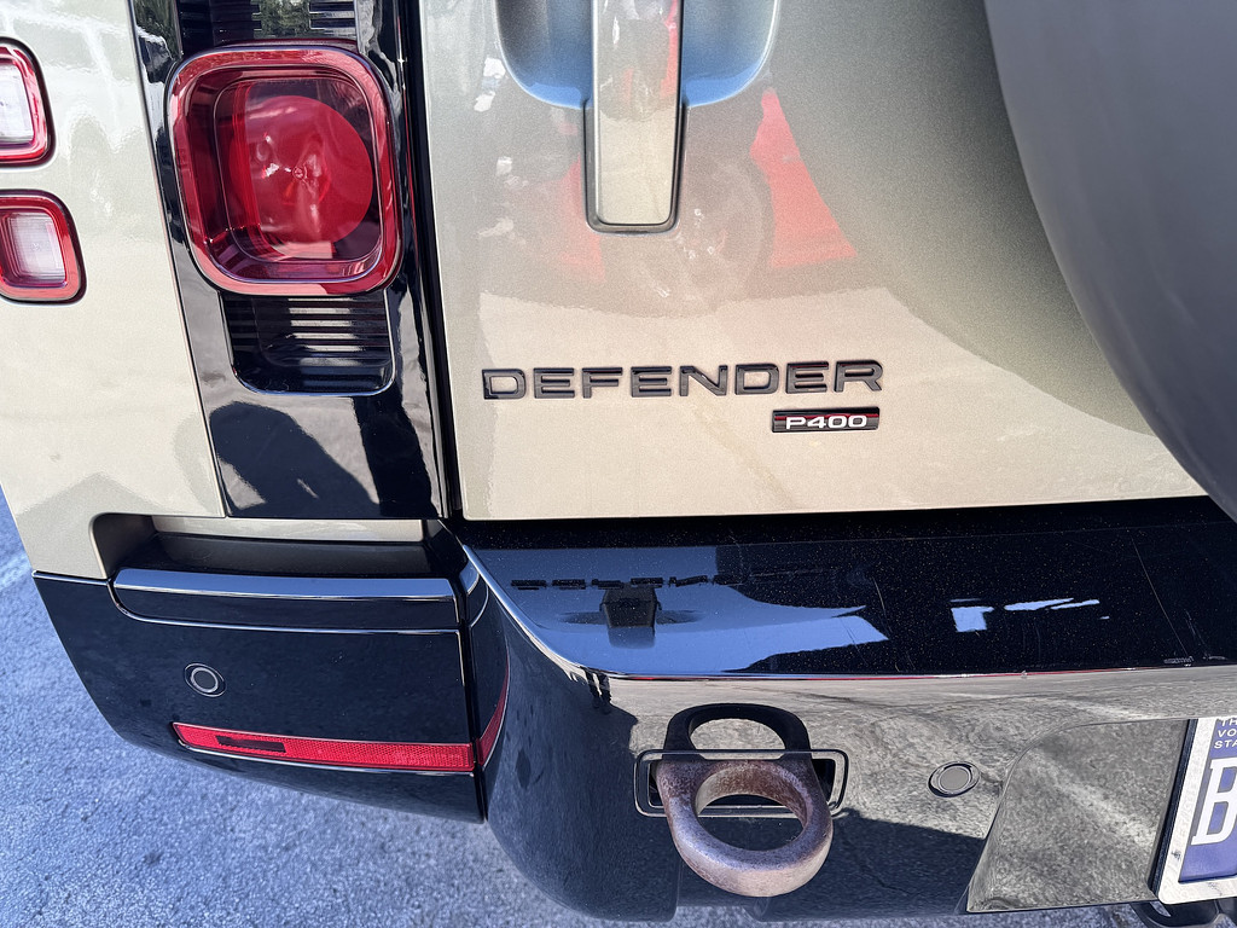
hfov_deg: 71.6
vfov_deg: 56.8
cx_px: 618
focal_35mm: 24
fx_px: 858
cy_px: 464
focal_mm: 6.76
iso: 80
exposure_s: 1/306
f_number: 1.78
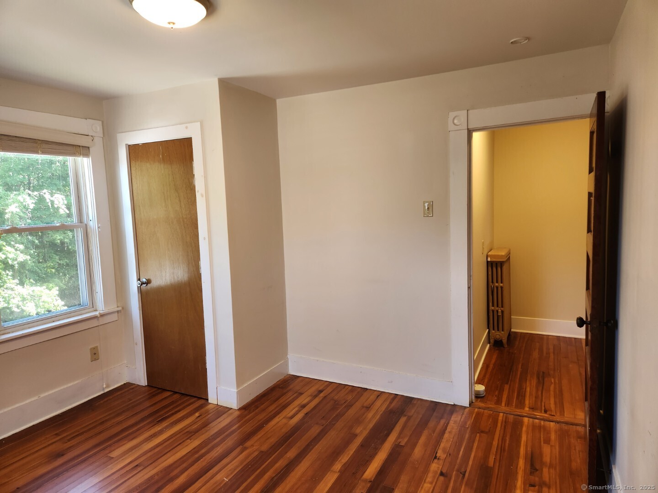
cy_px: 246
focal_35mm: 23
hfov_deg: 73.9
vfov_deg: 58.9
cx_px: 329
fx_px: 437
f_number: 1.8
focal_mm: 5.4
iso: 125
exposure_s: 1/120
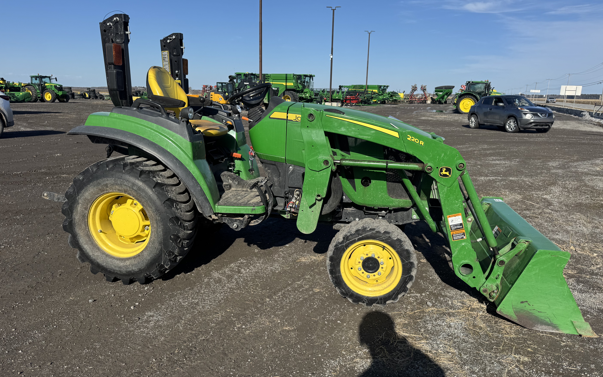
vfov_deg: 47.6
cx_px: 304
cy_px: 195
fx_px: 427
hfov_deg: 70.4
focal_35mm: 26
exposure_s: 1/5814
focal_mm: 6.76
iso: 80
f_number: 1.78
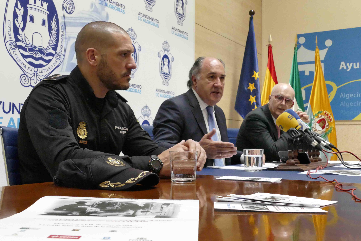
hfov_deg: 45.4
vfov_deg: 31.2
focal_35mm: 43
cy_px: 120
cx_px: 180
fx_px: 431
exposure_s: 1/200
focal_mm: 15.51
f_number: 6.3
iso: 4000
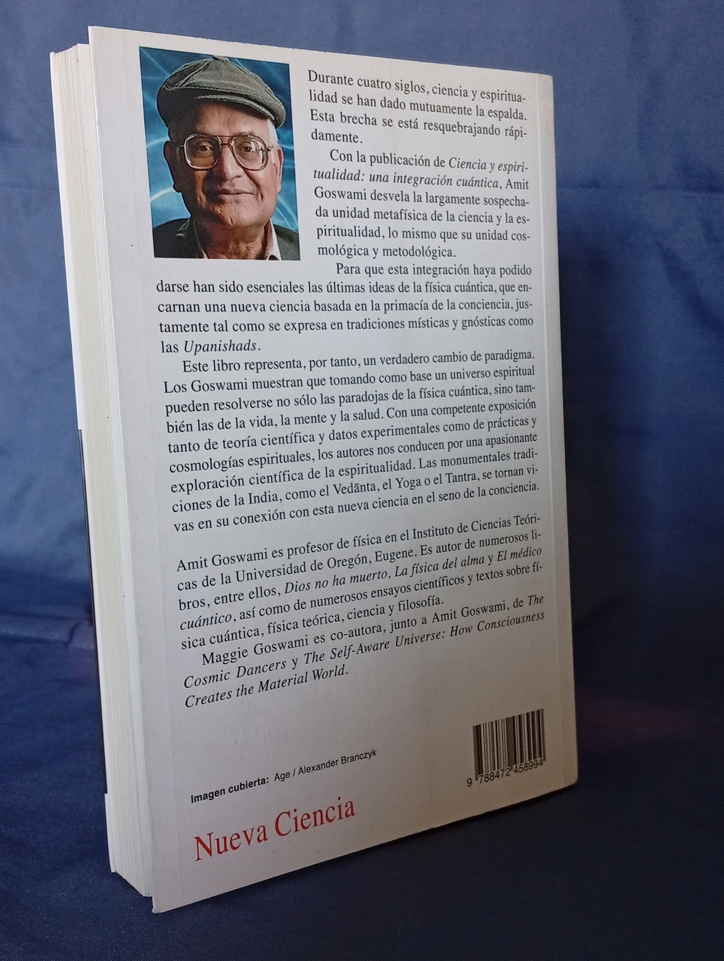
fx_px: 1196
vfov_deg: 43.8
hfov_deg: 33.7
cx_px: 362
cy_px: 480
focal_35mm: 43
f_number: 1.8
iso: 656
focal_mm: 3.98
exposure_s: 1/33.3
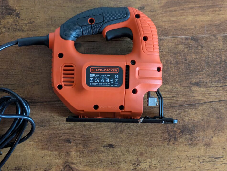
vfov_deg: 26.6
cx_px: 107
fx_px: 361
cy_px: 82
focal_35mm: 55
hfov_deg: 34.9
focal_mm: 5.43
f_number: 1.89
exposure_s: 1/25
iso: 473
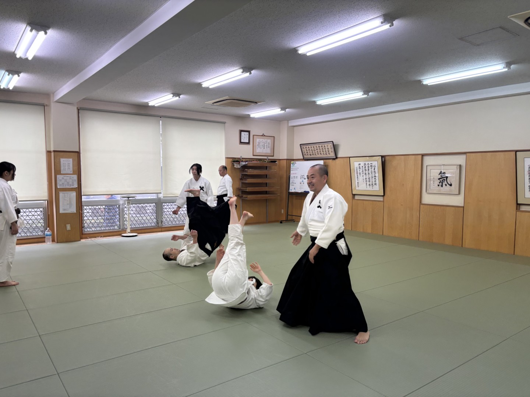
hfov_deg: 67.3
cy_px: 198
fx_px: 398
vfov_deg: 53.1
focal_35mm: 26
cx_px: 265
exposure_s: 1/120
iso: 80
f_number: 1.6
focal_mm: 5.96
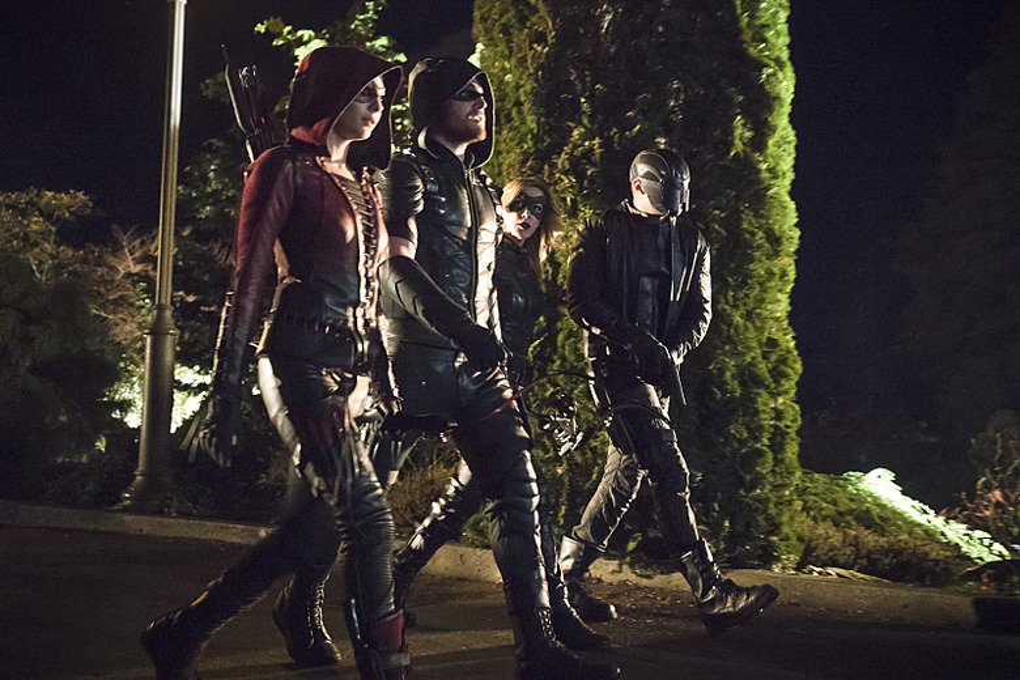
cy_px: 340
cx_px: 510
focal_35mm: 33
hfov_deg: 57.2
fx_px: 935
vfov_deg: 40.0
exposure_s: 1/125
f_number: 4
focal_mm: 33
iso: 10000
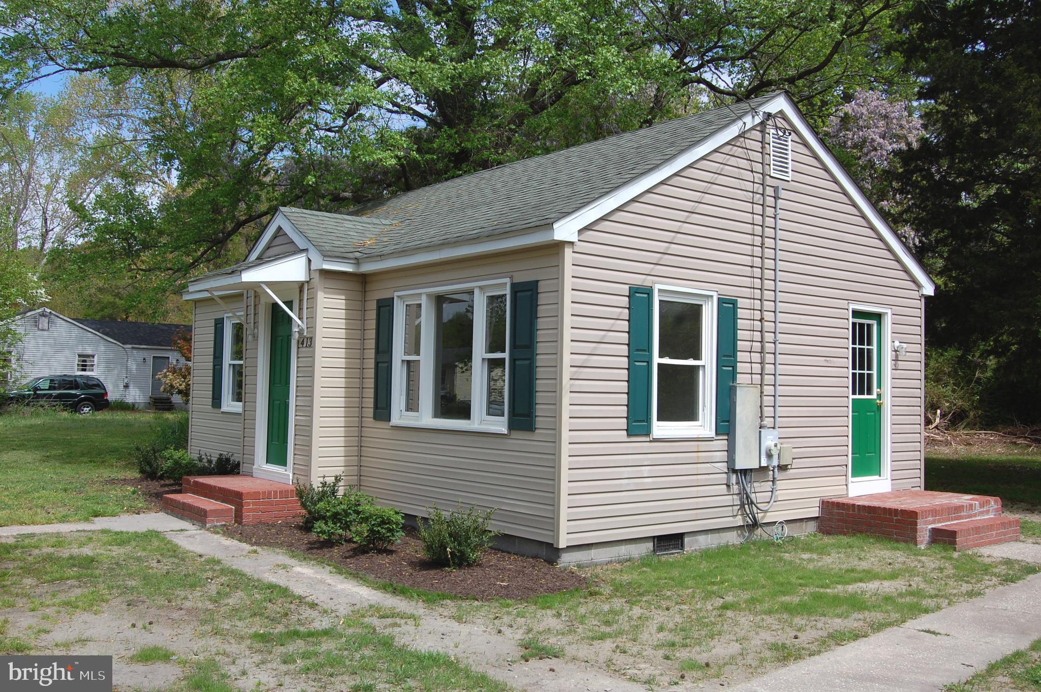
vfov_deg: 38.3
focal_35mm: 34
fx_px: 997
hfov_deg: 55.2
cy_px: 346
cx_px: 520
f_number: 9
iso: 200
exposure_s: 1/320
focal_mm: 23
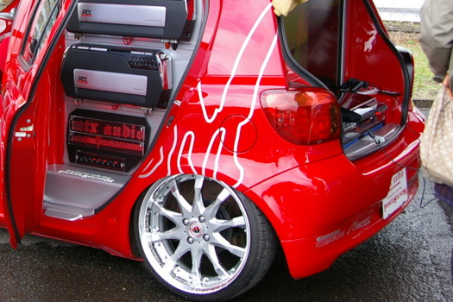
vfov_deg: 17.2
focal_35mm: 79
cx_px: 47
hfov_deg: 24.9
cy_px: 63
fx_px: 994
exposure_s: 1/90
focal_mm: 27
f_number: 5.6
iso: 200
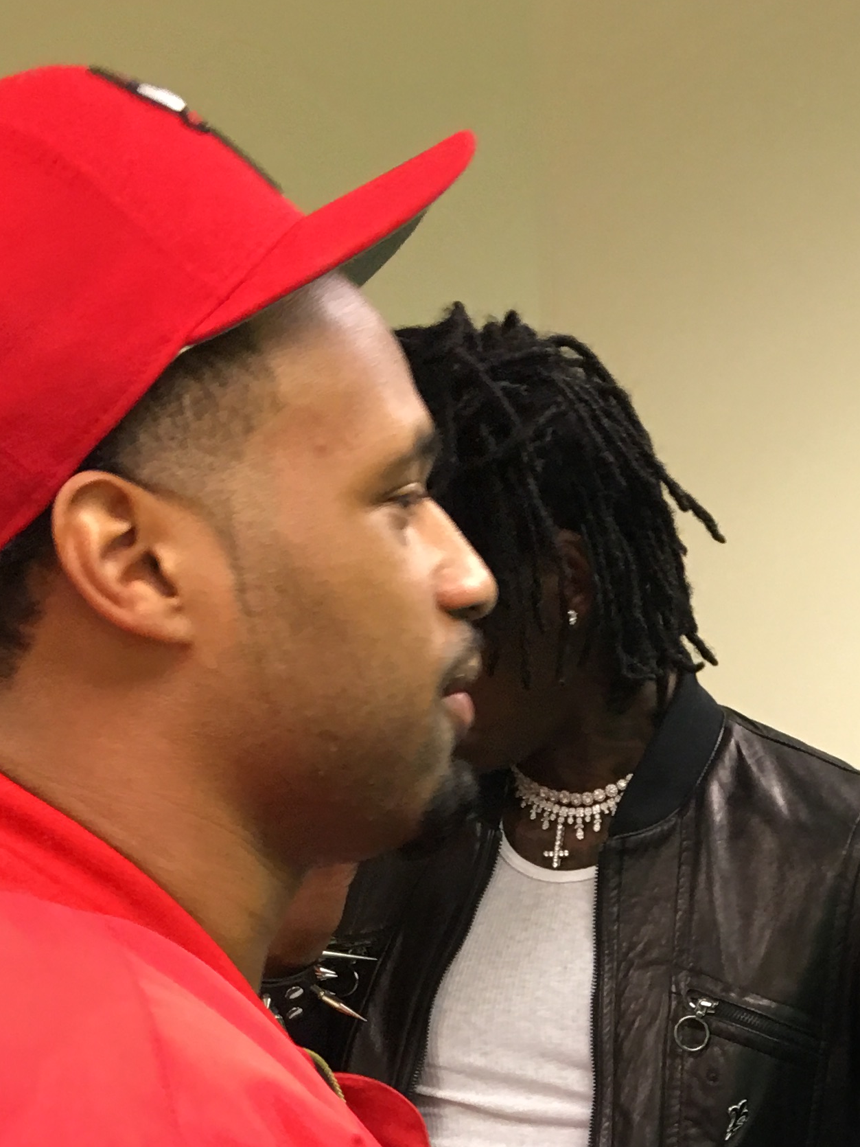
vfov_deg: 25.4
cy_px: 1324
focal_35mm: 70
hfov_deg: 20.4
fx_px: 2318
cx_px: 857
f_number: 2.2
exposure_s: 1/15
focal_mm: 4.15
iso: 50
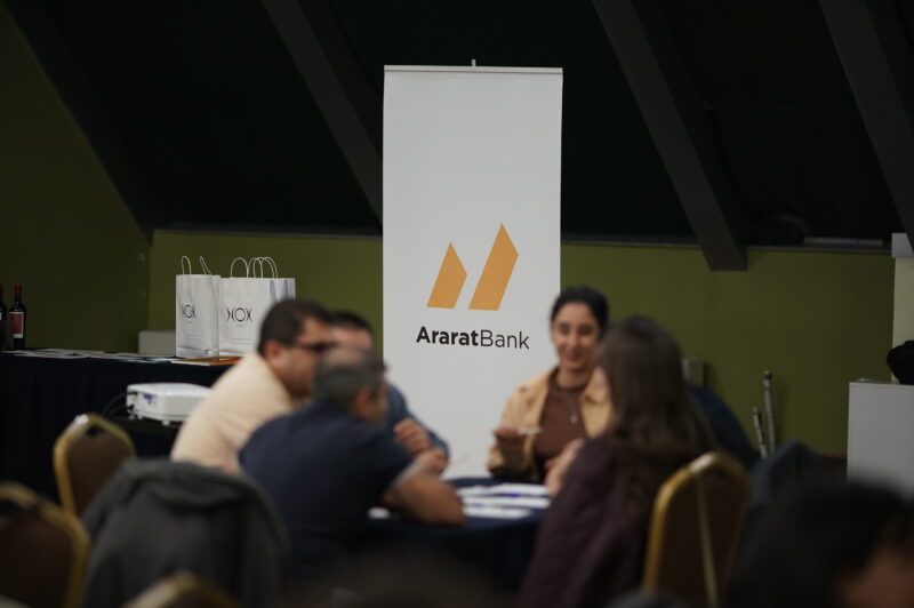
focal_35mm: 135
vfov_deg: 10.1
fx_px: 3425
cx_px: 457
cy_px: 304
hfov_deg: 15.2
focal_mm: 135
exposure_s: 1/500
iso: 1600
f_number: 2
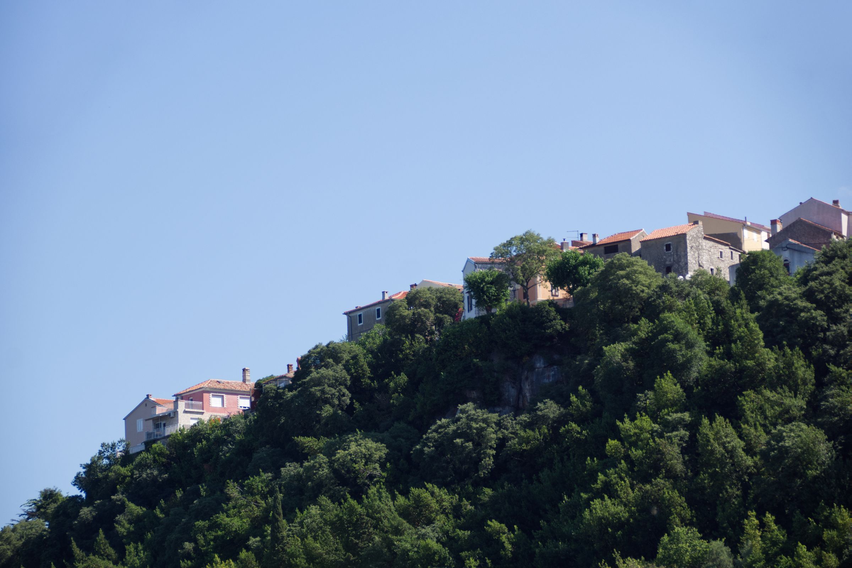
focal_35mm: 180
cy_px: 284
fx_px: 4260
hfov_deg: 11.4
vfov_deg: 7.6
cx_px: 426
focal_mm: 120
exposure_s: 1/400
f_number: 6.3
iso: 100
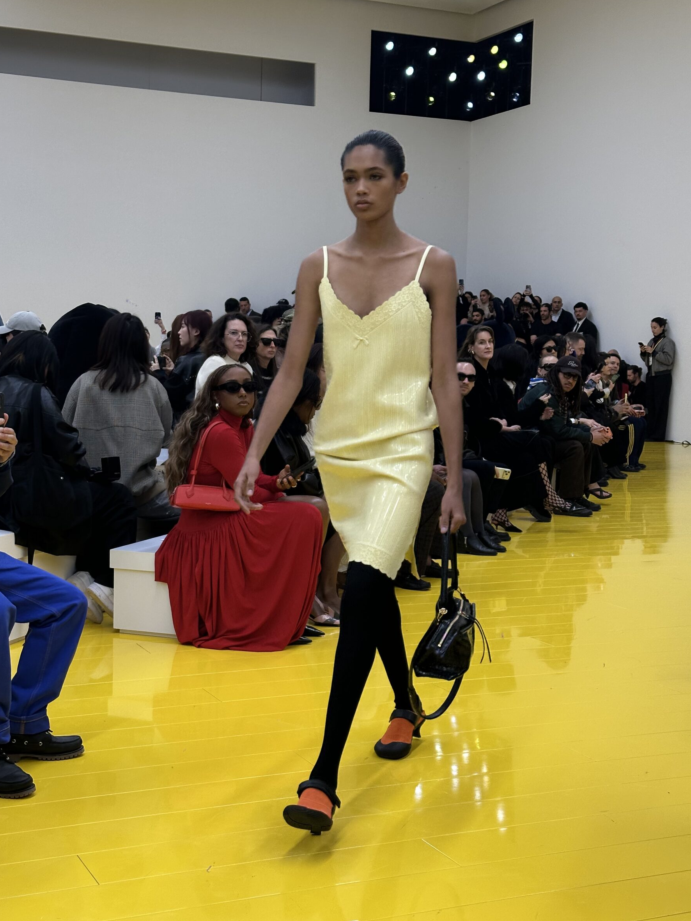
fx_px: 1384
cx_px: 320
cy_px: 463
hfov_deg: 28.0
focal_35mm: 52
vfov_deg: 36.8
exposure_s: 1/1085
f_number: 1.78
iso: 64
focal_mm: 6.86
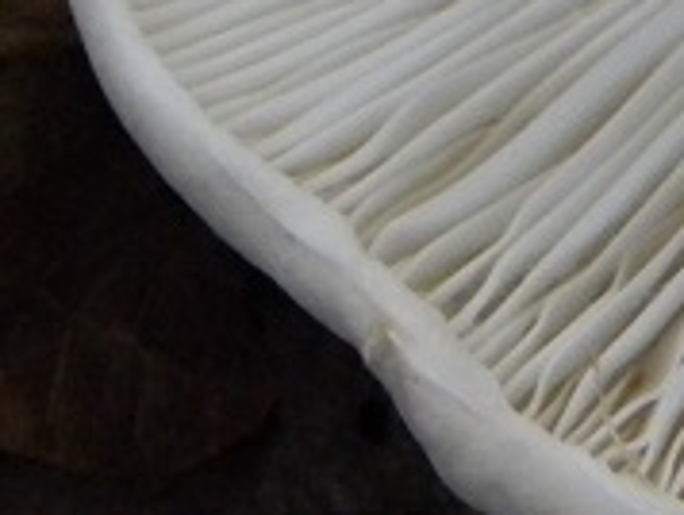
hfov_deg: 9.2
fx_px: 4175
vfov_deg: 6.9
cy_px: -430
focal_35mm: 211
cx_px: 907
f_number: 3.9
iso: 400
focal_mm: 8.6
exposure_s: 1/22
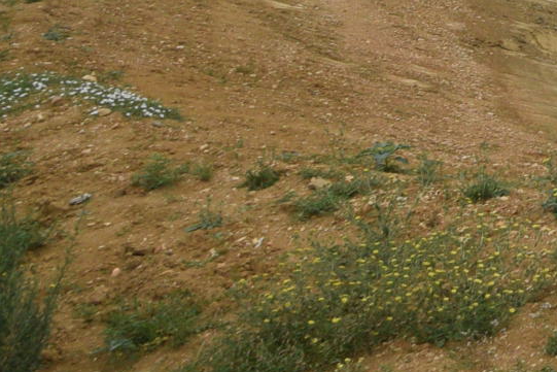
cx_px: 1424
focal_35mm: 83
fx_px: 1284
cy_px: -298
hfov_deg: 13.9
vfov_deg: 14.5
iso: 400
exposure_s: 1/250
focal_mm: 10
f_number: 8
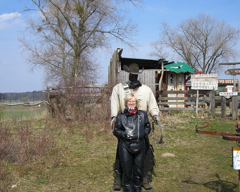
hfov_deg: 41.0
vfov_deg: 33.5
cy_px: 99
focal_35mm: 45
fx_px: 320
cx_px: 136
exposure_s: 1/640
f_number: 4.3
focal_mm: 6.2
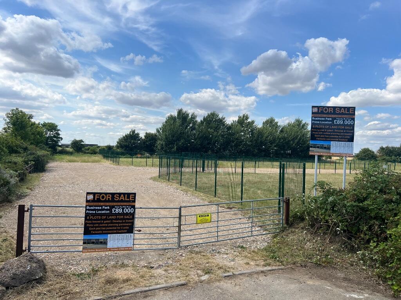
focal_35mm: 26
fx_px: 301
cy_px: 150
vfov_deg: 53.1
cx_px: 200
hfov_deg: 67.3
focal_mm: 5.7
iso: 50
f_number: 1.5
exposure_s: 1/4444
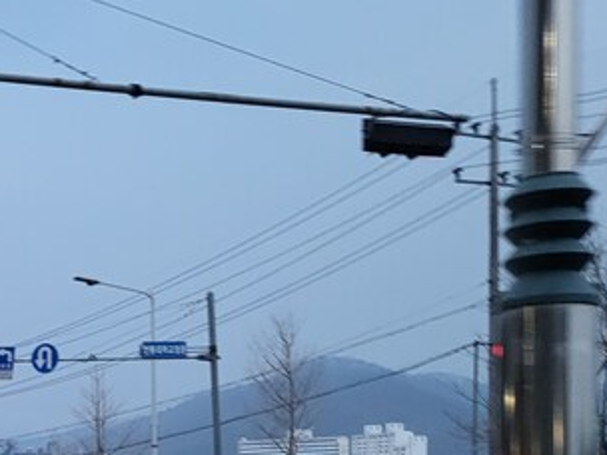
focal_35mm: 77
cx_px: -200
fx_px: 1350
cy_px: 528
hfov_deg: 22.4
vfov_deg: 18.3
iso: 200
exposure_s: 1/40
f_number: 1.8
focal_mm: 4.25
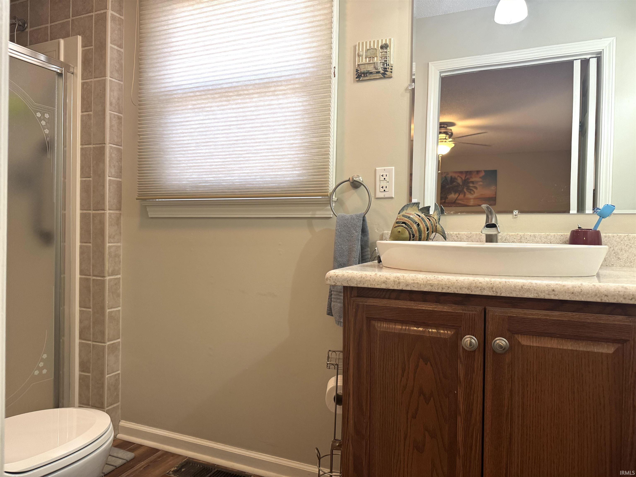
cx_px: 318
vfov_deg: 56.8
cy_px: 238
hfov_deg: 71.6
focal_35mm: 24
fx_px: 441
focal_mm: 6.76
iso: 200
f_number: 1.78
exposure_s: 1/60
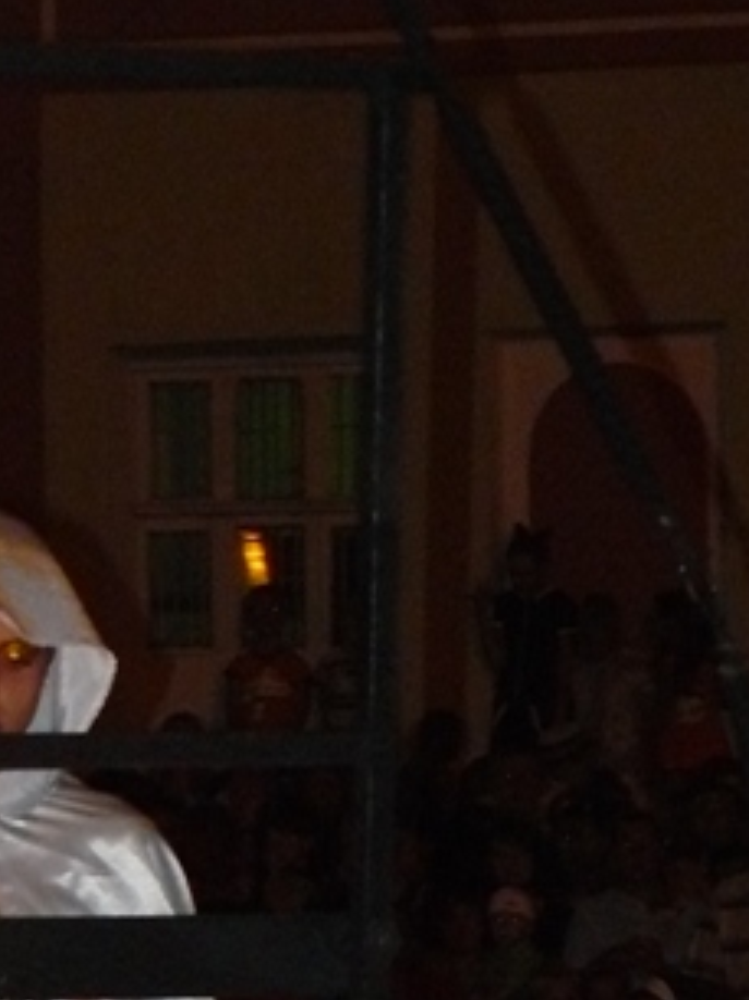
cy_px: 830
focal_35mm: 222
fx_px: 6414
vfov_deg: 8.9
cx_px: -3
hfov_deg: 6.7
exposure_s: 1/30
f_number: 3.2
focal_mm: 17.7
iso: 400
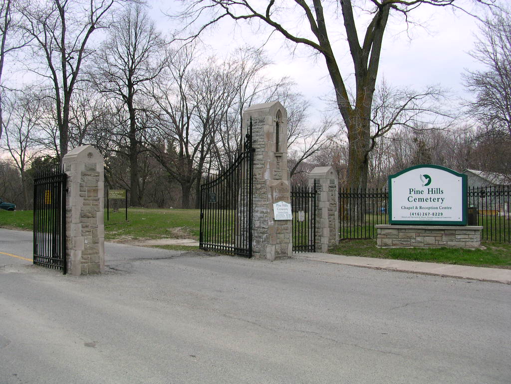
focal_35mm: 37
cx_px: 256
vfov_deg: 38.7
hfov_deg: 50.1
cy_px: 192
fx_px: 546
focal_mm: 5.6
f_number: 2.7
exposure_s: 1/268
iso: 100
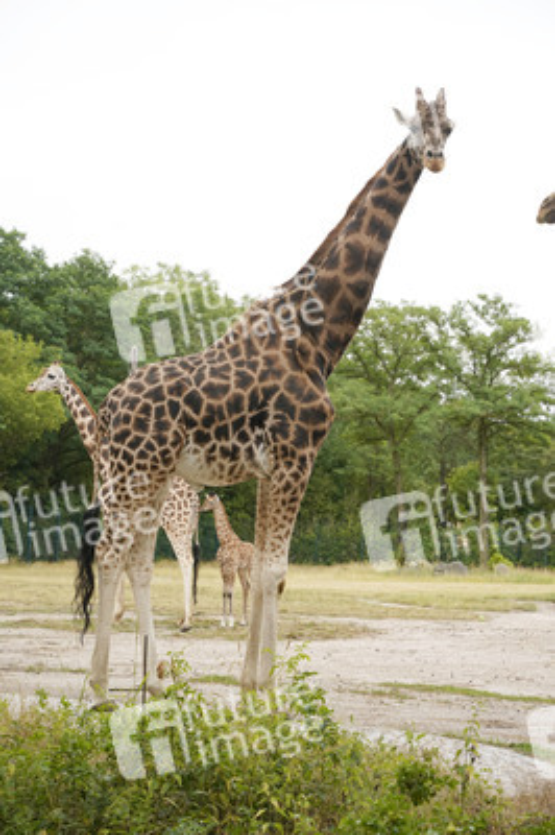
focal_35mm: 79
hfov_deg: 17.2
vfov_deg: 25.7
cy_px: 418
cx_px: 278
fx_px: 1830
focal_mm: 79
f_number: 7.1
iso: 640
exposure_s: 1/160
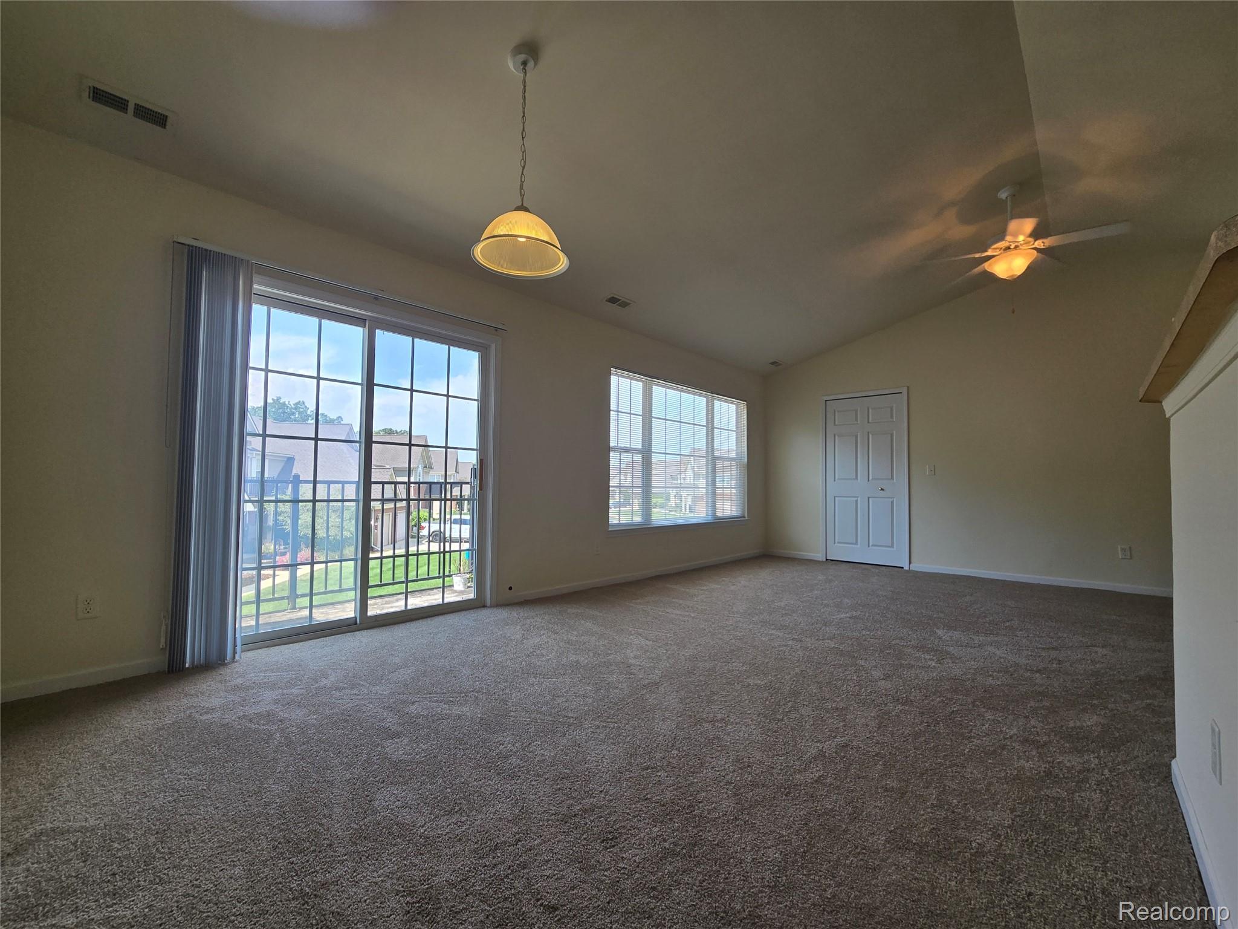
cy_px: 464
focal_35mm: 13
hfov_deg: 106.2
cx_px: 619
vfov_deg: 89.9
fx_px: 465
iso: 50
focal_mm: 2.2
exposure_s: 1/200
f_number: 2.2
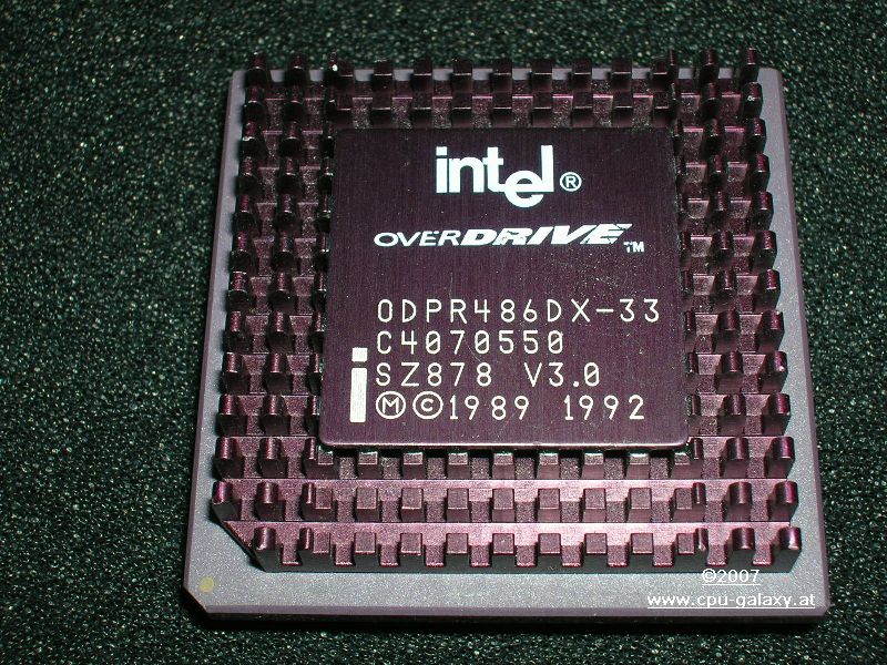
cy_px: 332
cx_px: 444
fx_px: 1486
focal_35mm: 58
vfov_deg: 25.2
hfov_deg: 33.2
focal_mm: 9.7
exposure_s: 1/60.1
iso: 50
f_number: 5.9
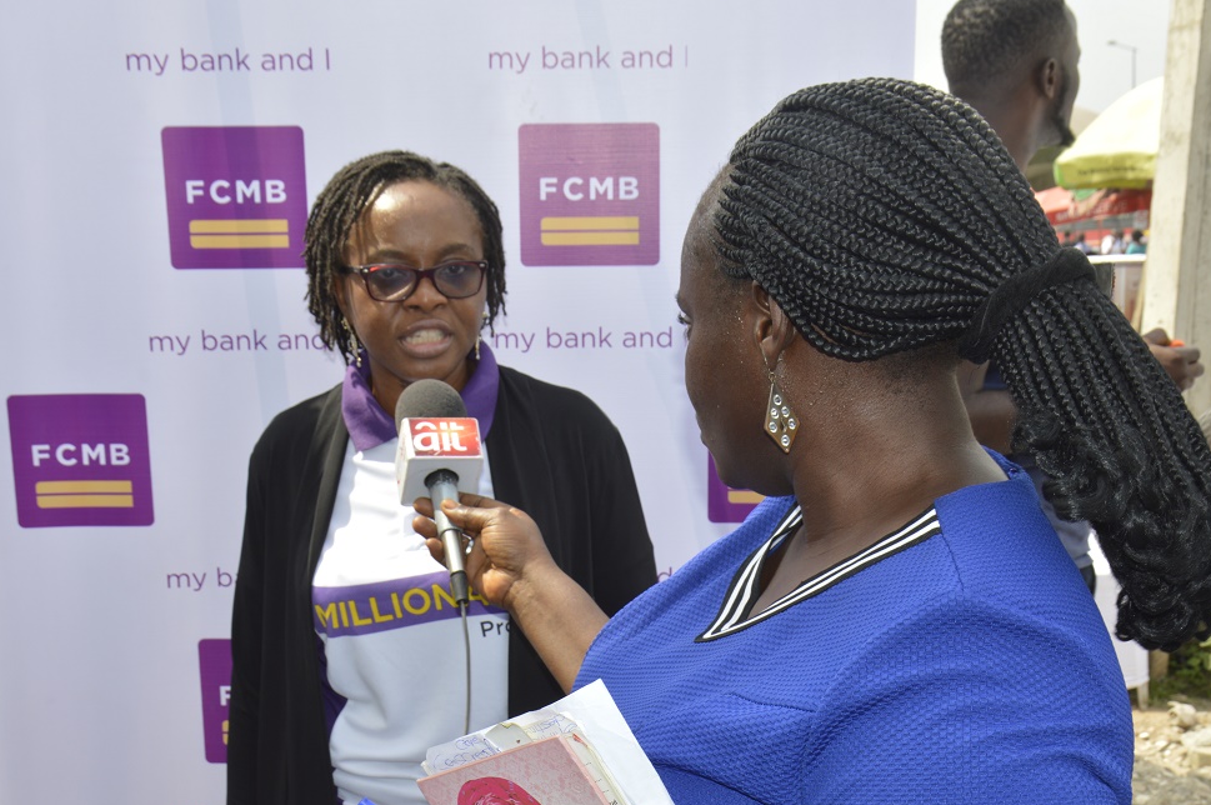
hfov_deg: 38.9
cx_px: 591
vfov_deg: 26.4
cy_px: 408
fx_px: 1714
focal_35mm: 51
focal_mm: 32
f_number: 13
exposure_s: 1/100
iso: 200
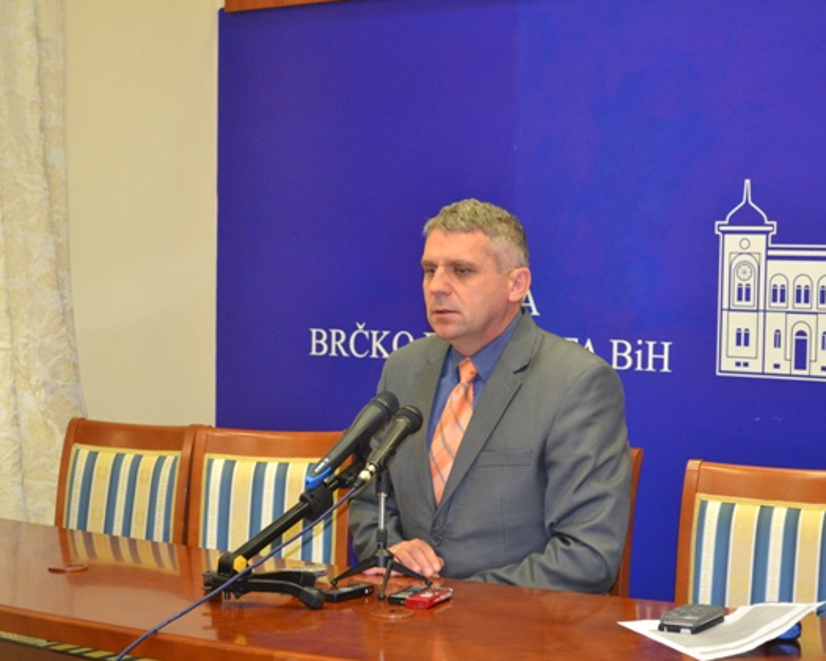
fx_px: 1760
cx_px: 441
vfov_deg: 21.3
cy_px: 330
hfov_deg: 26.4
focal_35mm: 72
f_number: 5.3
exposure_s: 1/60
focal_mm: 42
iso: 1600
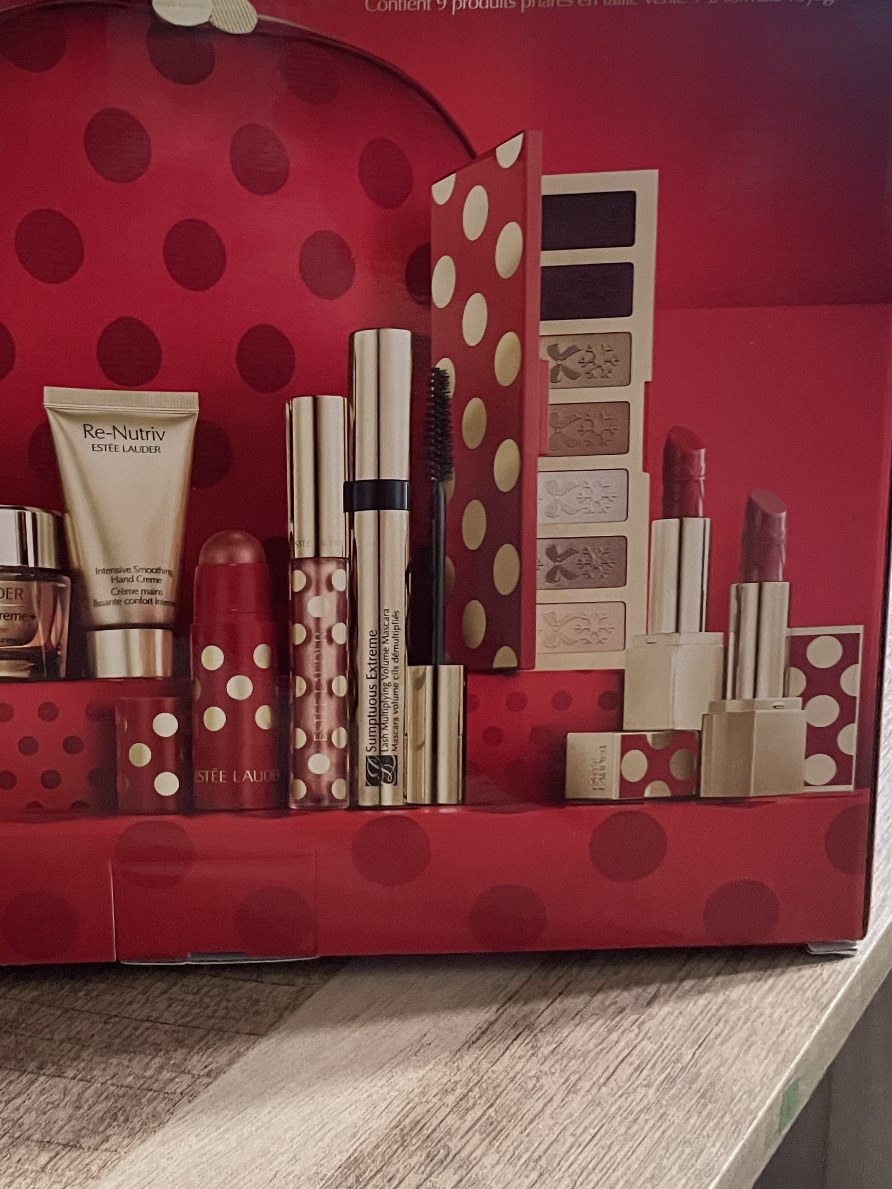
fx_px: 1615
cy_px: 303
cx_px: 250
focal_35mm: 47
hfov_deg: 30.5
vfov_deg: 39.4
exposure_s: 1/60
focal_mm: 4.2
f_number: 1.6
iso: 400
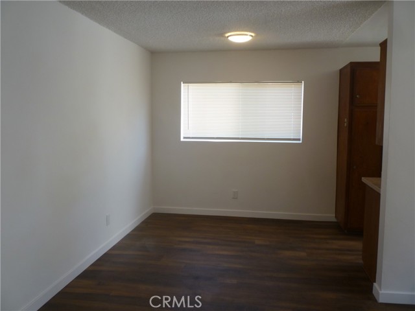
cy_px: 156
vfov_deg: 48.2
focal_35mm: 29
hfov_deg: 61.7
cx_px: 208
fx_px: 348
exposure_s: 1/30
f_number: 3.3
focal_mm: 5.2
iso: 80
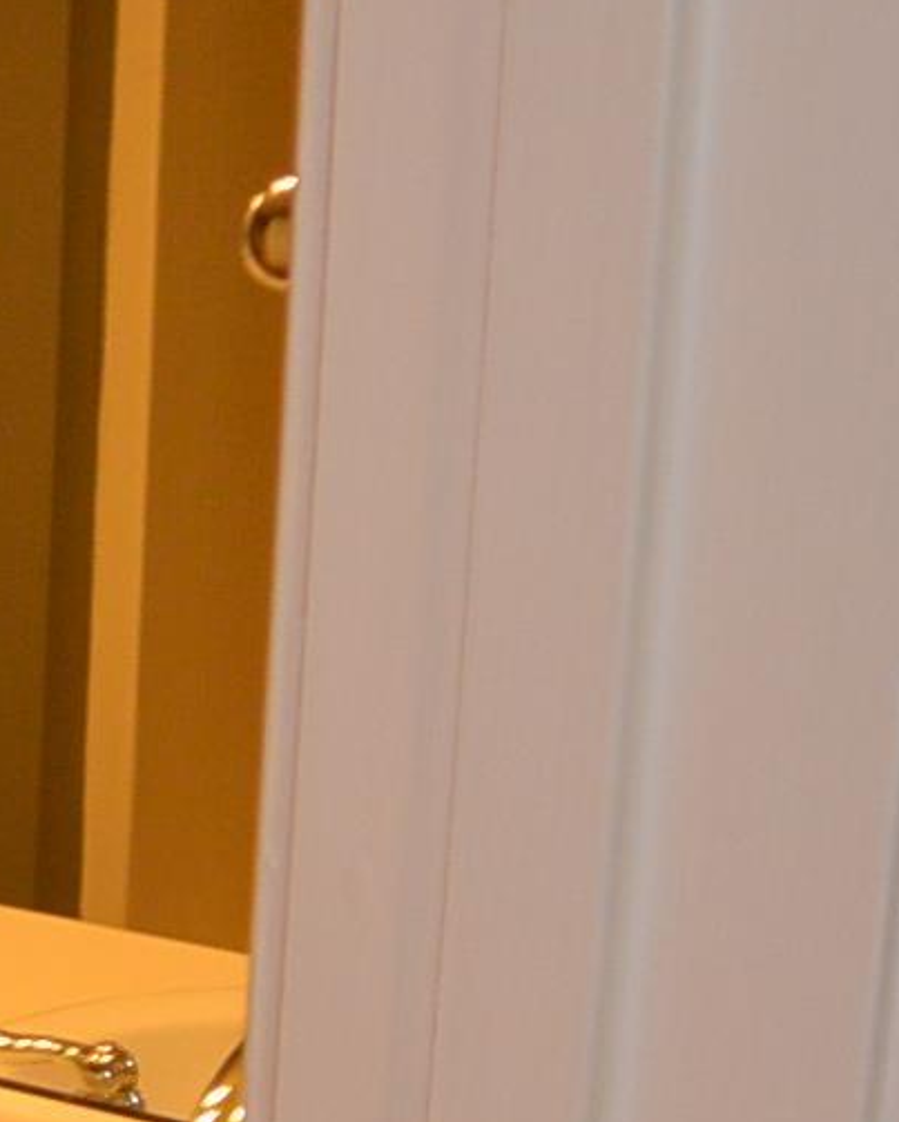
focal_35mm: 116
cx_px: -1269
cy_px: 796
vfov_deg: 16.5
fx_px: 3855
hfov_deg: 11.1
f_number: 3.5
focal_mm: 10
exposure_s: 1/60
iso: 220
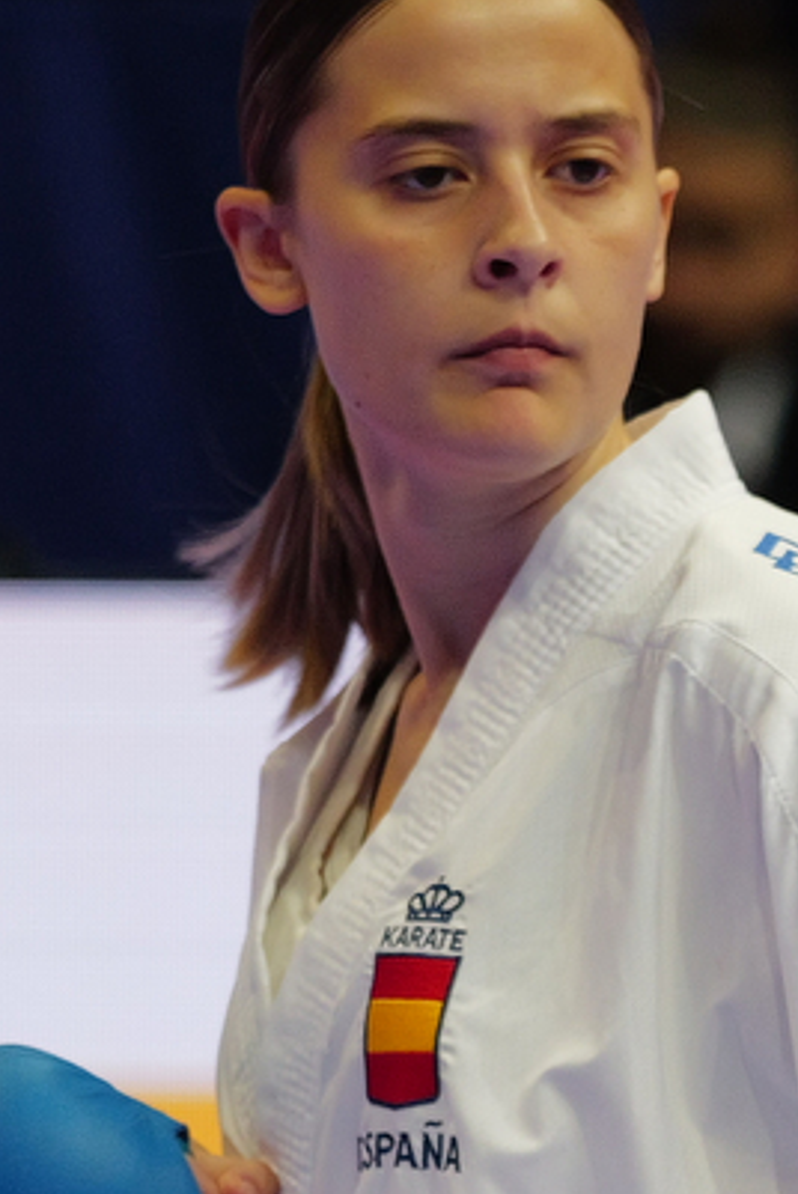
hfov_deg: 1.3
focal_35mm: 1020
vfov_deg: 2.0
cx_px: 1355
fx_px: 33854
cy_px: 1798
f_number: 2.8
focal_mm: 164
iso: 1250
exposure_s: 1/1000
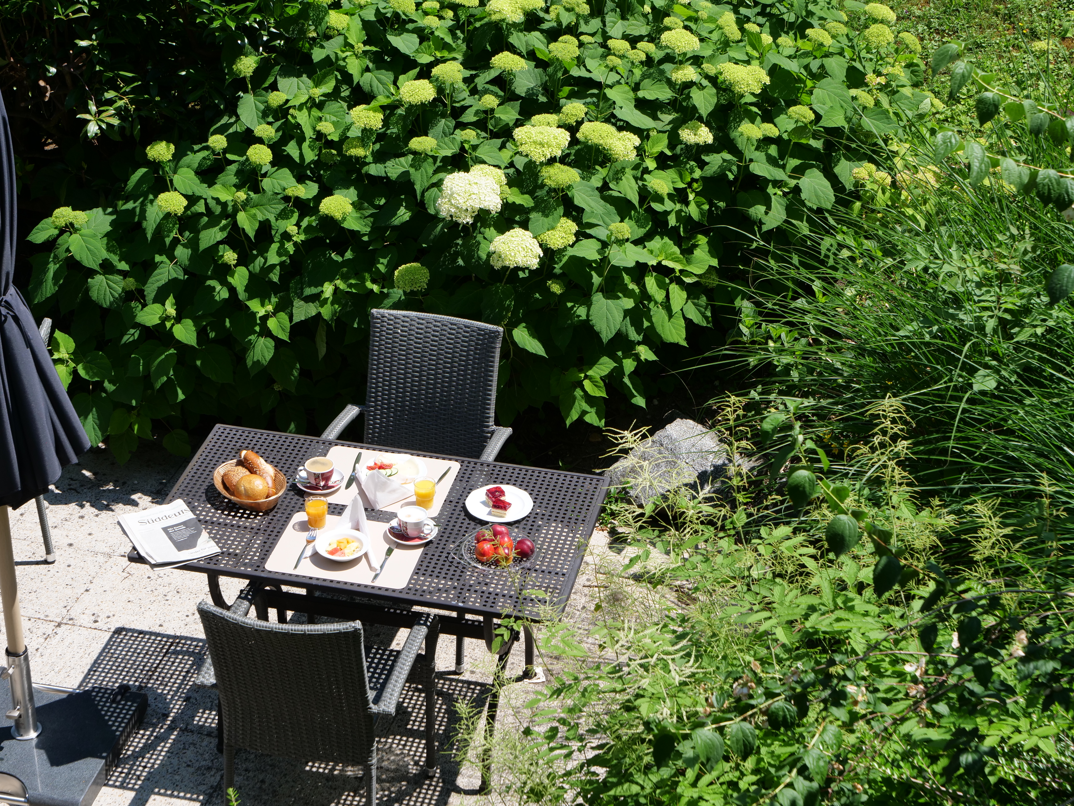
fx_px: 2234
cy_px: 403
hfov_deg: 27.0
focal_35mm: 72
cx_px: 537
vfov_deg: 20.4
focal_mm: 36
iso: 200
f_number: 7.1
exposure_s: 1/500
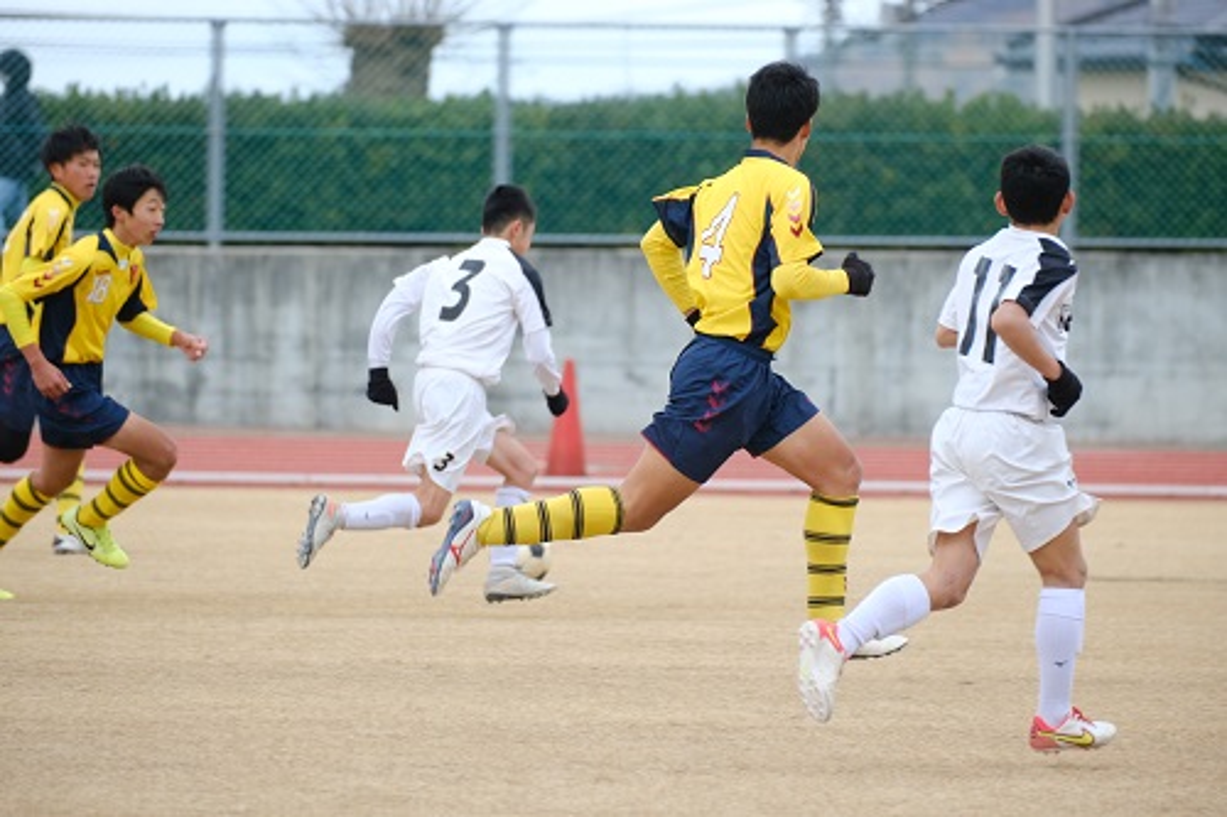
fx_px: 13696
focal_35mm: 402
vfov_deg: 3.4
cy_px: 408
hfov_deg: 5.1
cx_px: 614
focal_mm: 268.2
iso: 500
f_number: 5.6
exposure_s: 1/500
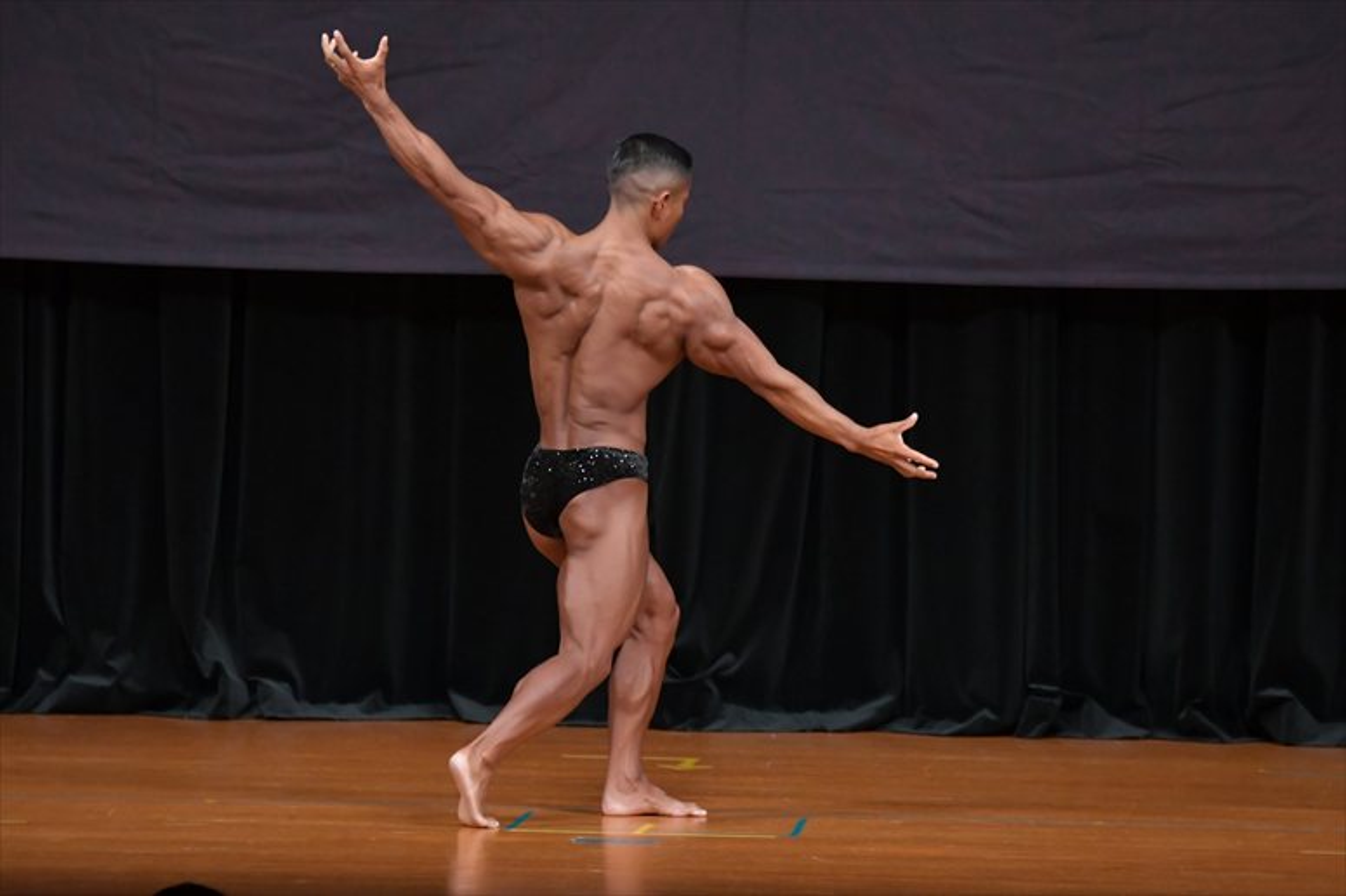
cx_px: 673
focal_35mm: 285
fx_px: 10651
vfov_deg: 4.8
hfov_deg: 7.2
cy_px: 448
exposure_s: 1/400
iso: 4000
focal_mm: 190
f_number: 5.6
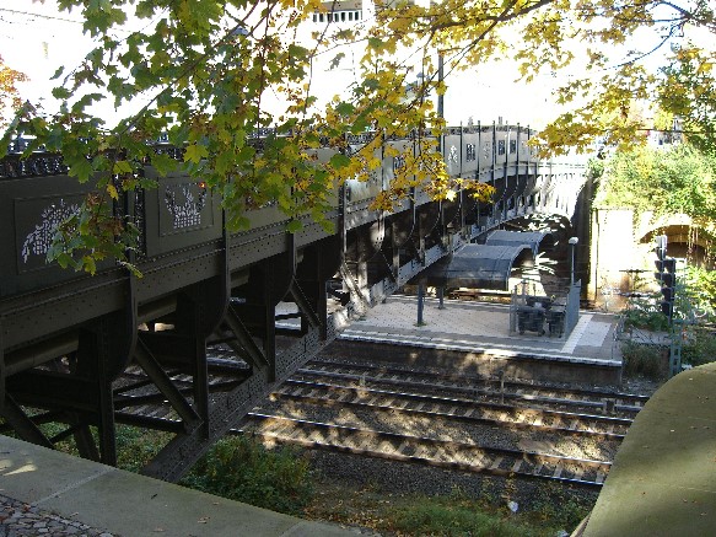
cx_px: 358
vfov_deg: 37.7
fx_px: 786
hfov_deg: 49.0
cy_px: 268
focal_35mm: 38
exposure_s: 1/125
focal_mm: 7.9
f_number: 2.8
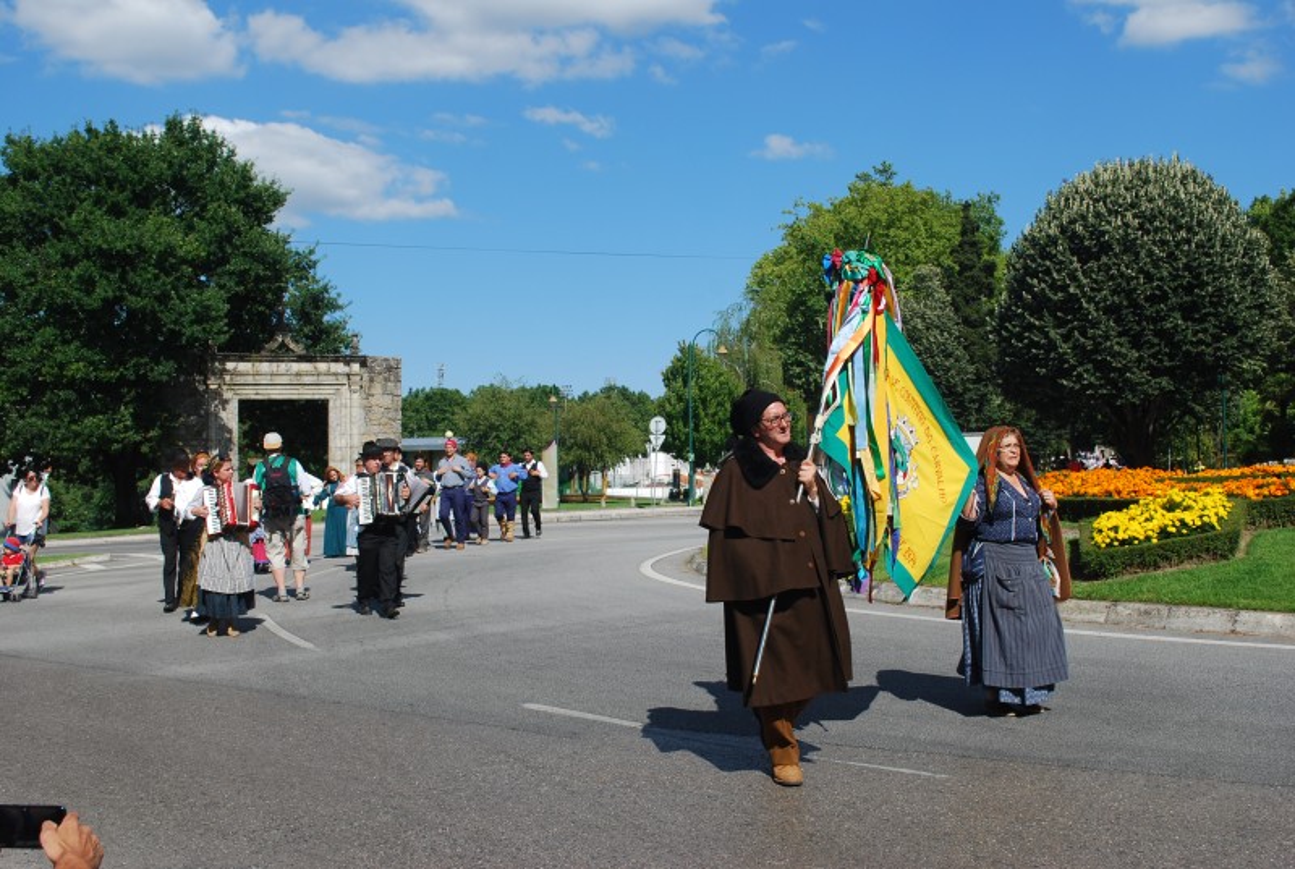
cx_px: 648
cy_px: 434
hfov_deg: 49.5
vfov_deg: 34.4
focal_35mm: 39
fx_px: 1406
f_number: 8
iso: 100
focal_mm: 26
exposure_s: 1/250
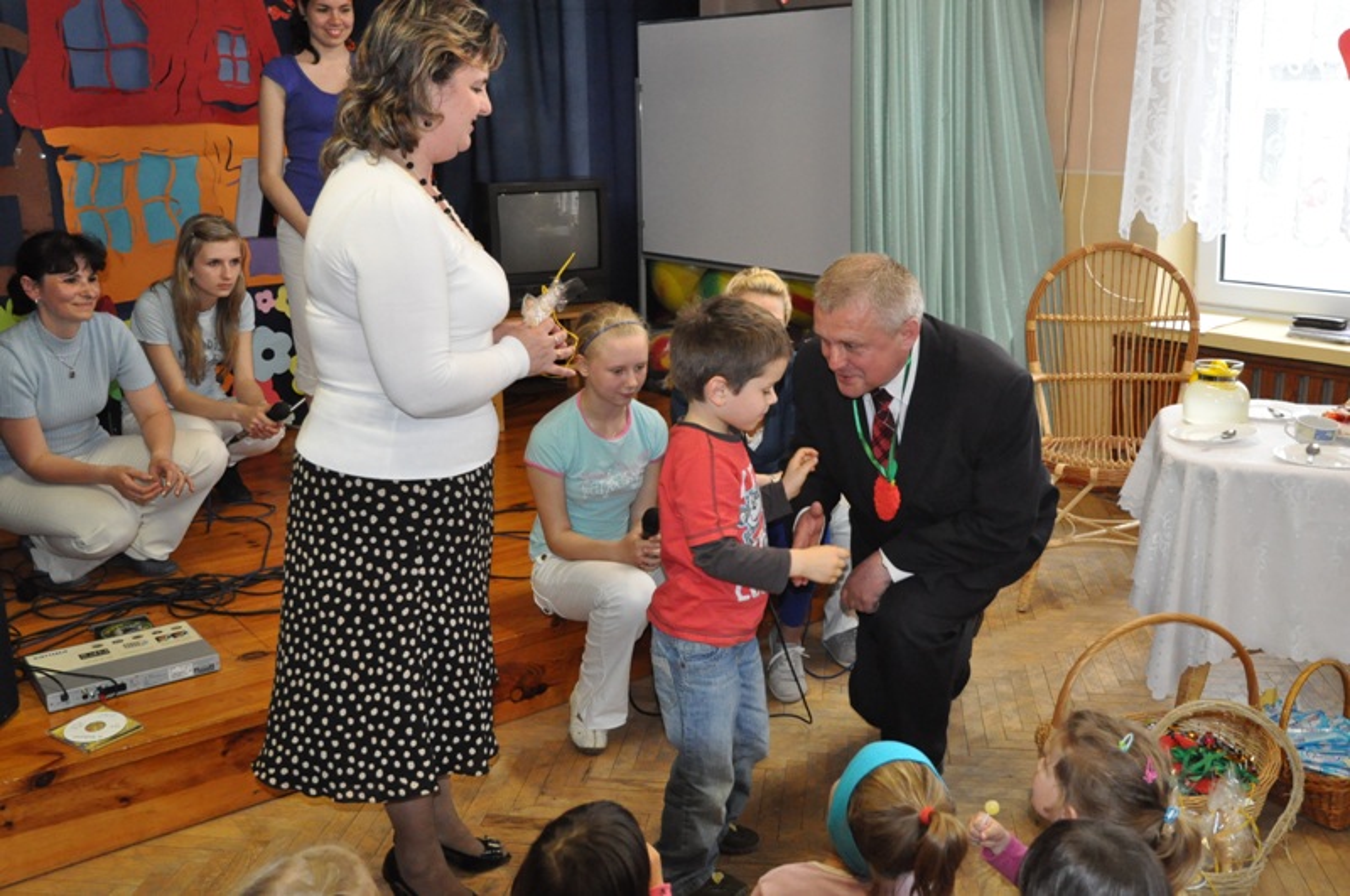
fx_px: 1236
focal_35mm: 33
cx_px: 675
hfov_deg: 57.3
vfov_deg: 39.9
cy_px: 448
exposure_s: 1/200
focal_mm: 22
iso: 2500
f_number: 4.5
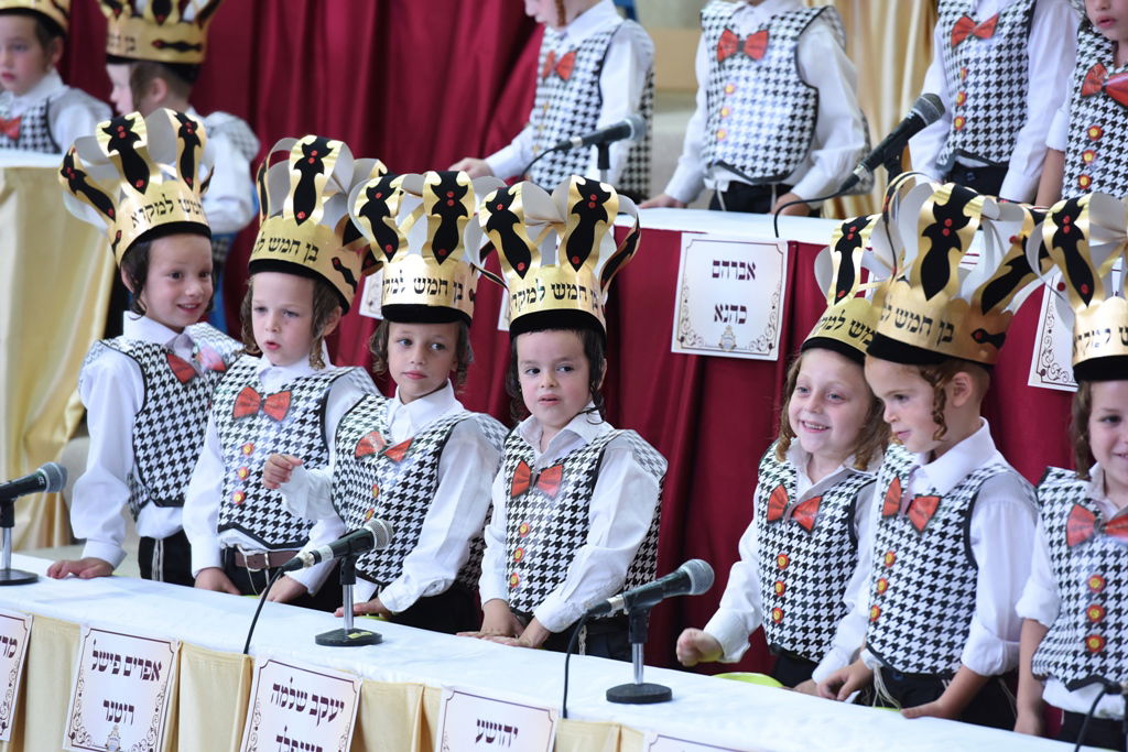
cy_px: 376
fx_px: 6110
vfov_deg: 7.0
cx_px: 564
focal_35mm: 195
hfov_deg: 10.5
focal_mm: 195
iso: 1600
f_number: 4.5
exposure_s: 1/100
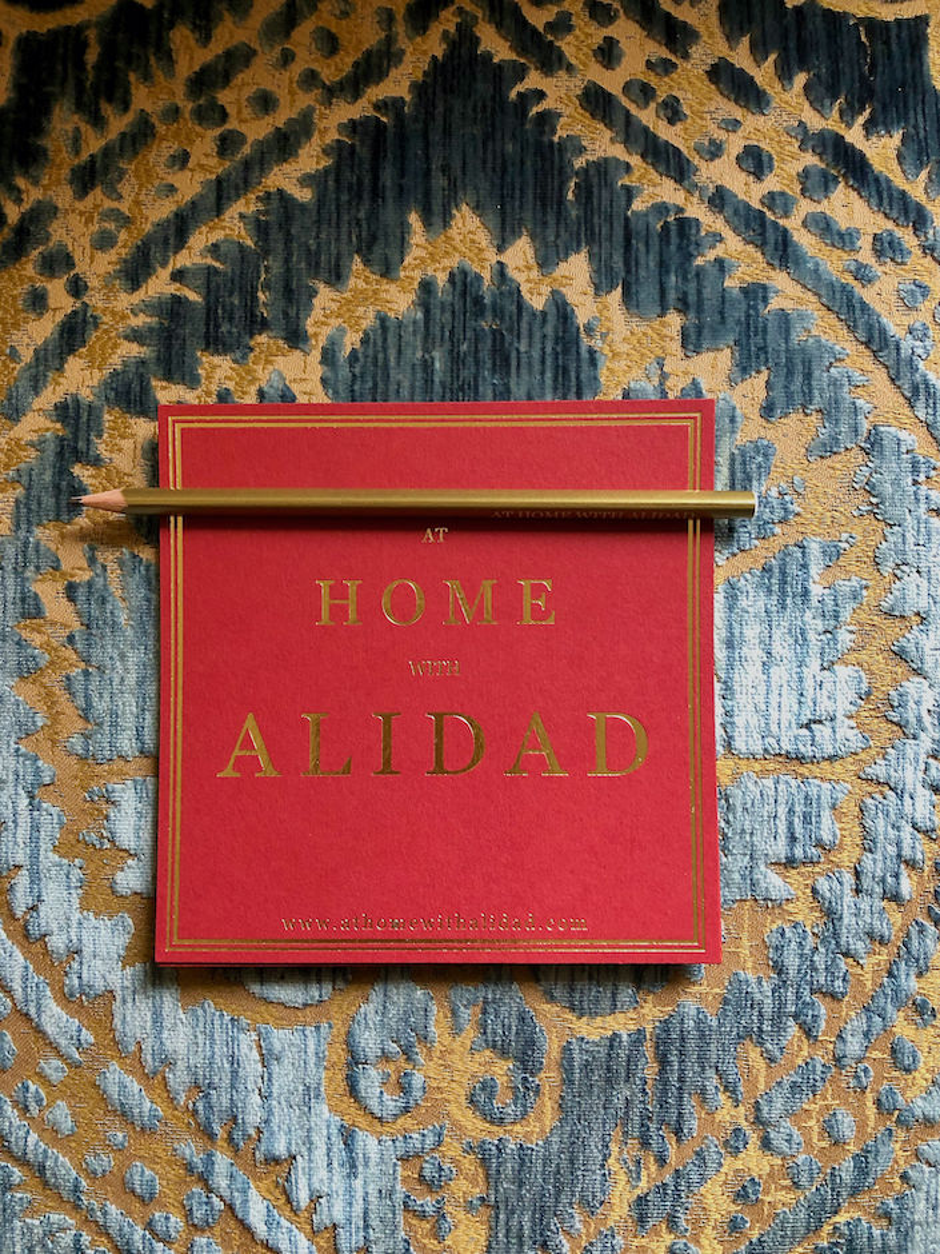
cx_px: 470
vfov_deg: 63.4
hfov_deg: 49.7
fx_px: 1014
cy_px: 627
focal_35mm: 28
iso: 40
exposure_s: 1/30
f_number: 1.8
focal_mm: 3.99
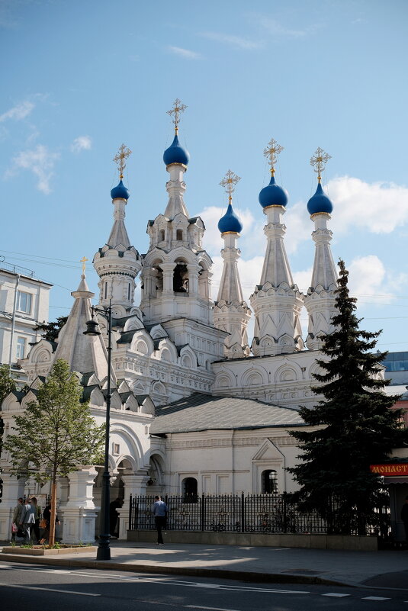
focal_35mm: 41
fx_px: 696
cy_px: 306
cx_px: 204
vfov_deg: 47.4
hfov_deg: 32.7
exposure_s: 1/1400
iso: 640
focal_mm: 27
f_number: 5.6
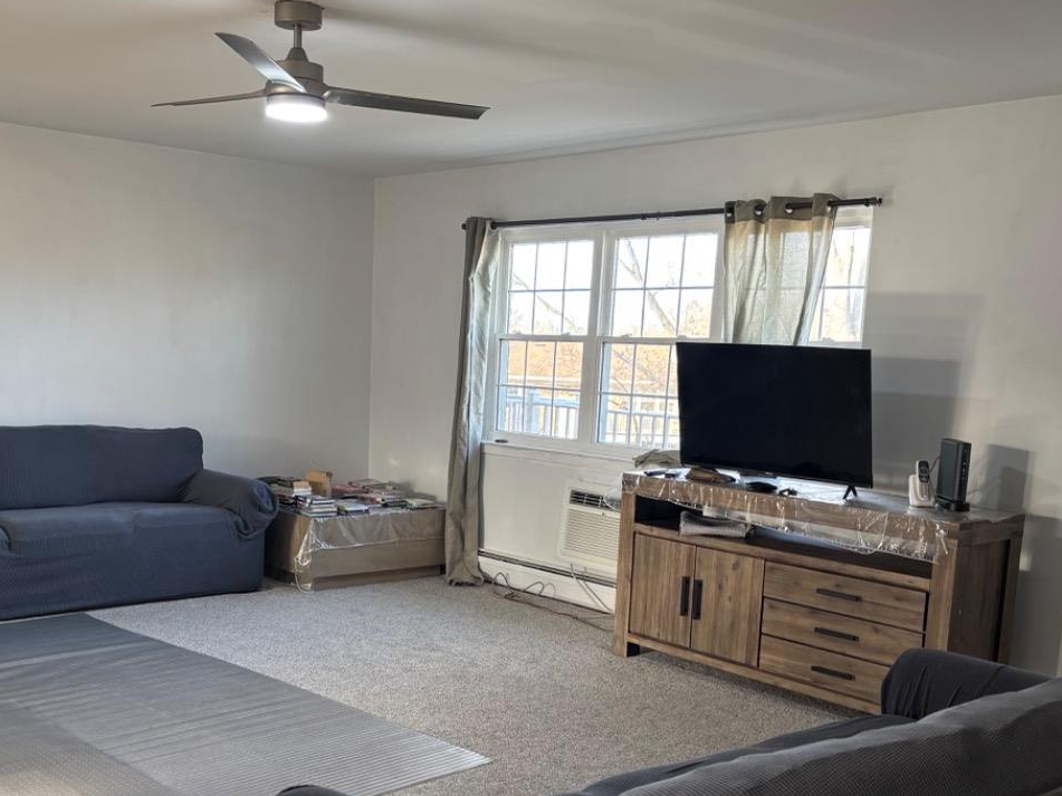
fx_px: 1258
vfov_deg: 34.8
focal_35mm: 41
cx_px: 460
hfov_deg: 45.7
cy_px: 524
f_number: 1.6
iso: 100
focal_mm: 5.96
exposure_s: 1/60
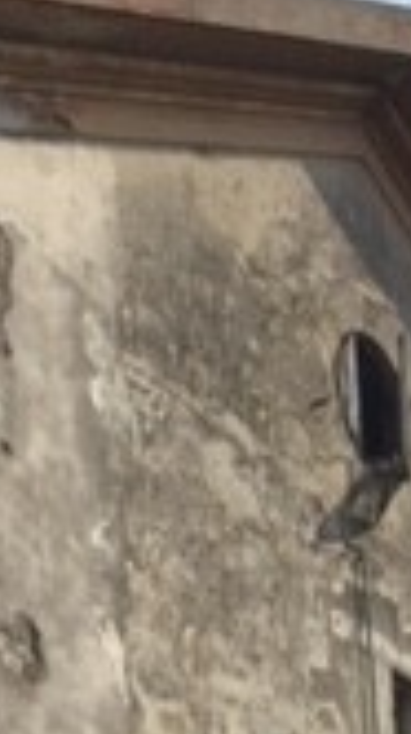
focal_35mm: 122
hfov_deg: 9.6
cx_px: -239
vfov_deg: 15.7
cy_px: 1198
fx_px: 2371
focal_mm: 4.15
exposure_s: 1/2198
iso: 32
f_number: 2.2
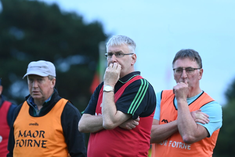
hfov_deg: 6.1
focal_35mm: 340
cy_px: 78
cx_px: 118
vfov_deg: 4.0
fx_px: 2219
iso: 3200
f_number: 5.6
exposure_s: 1/640
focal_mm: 340
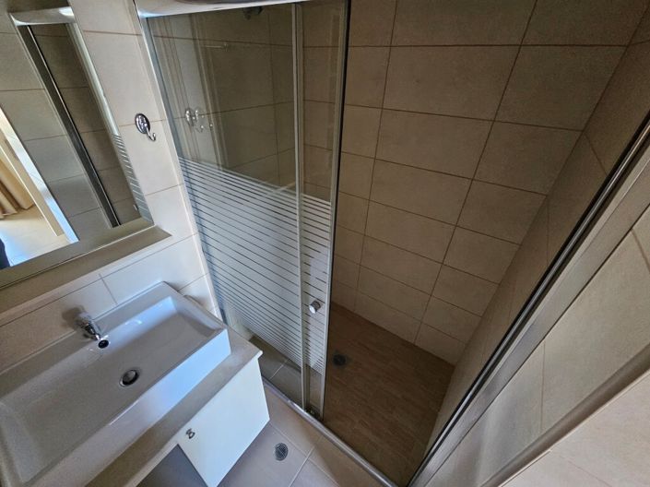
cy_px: 244
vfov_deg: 89.9
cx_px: 325
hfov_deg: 106.2
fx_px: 244
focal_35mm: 13
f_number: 2.2
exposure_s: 1/33.3
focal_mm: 2.2
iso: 640
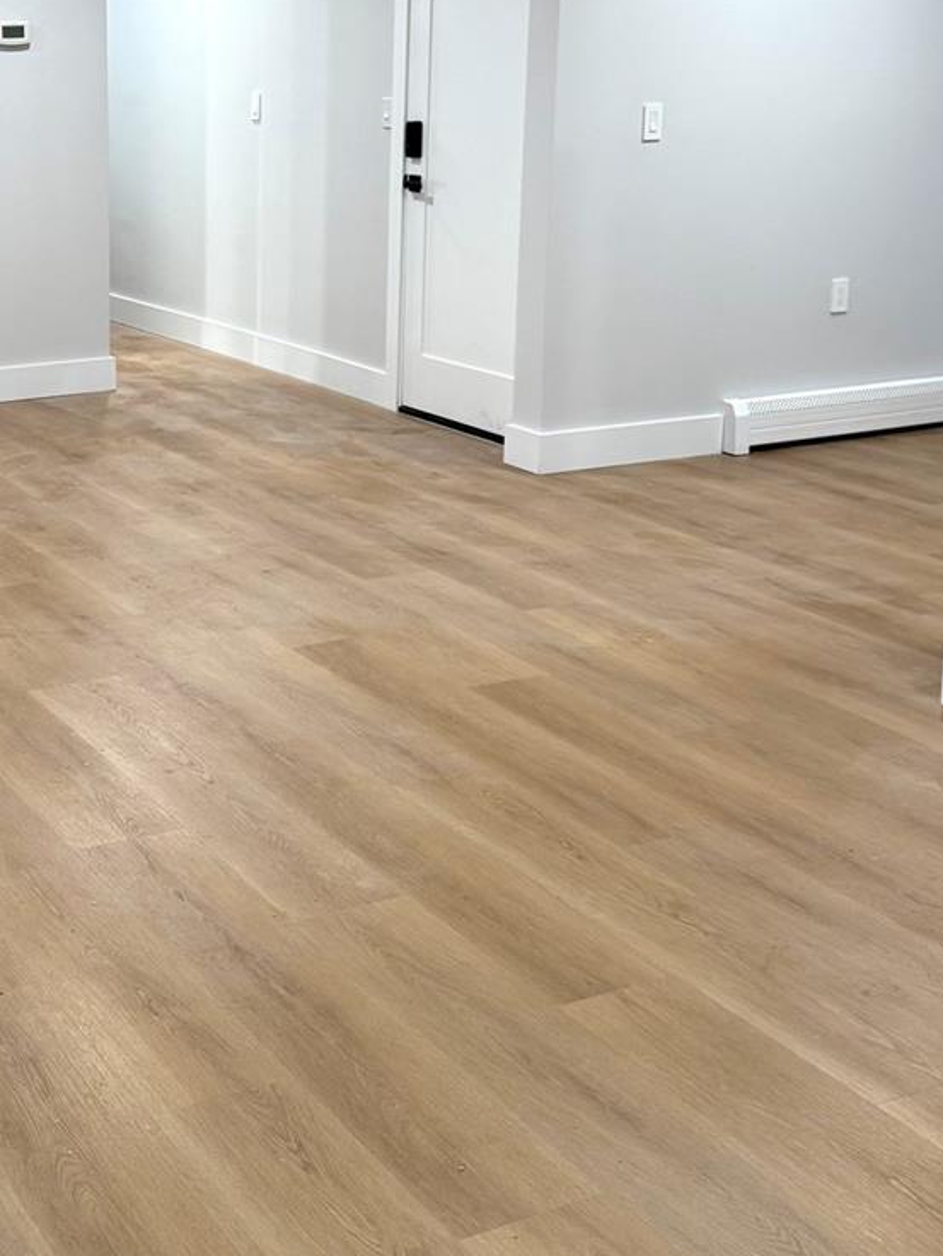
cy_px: 370
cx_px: 123
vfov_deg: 37.6
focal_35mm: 50
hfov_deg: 28.2
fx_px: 1816
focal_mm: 6.76
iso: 160
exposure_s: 1/60
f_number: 1.78
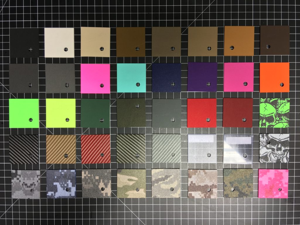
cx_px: 150
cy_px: 112
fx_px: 251
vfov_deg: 48.2
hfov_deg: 61.7
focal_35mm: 29
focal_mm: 4.15
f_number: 2.2
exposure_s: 1/40
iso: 25
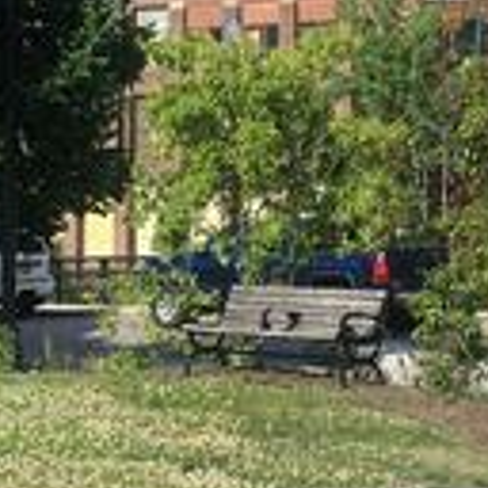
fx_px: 2552
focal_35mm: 160
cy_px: 217
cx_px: 389
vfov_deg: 10.9
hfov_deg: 10.9
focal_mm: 4.15
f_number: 2.2
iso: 25
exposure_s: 1/1054
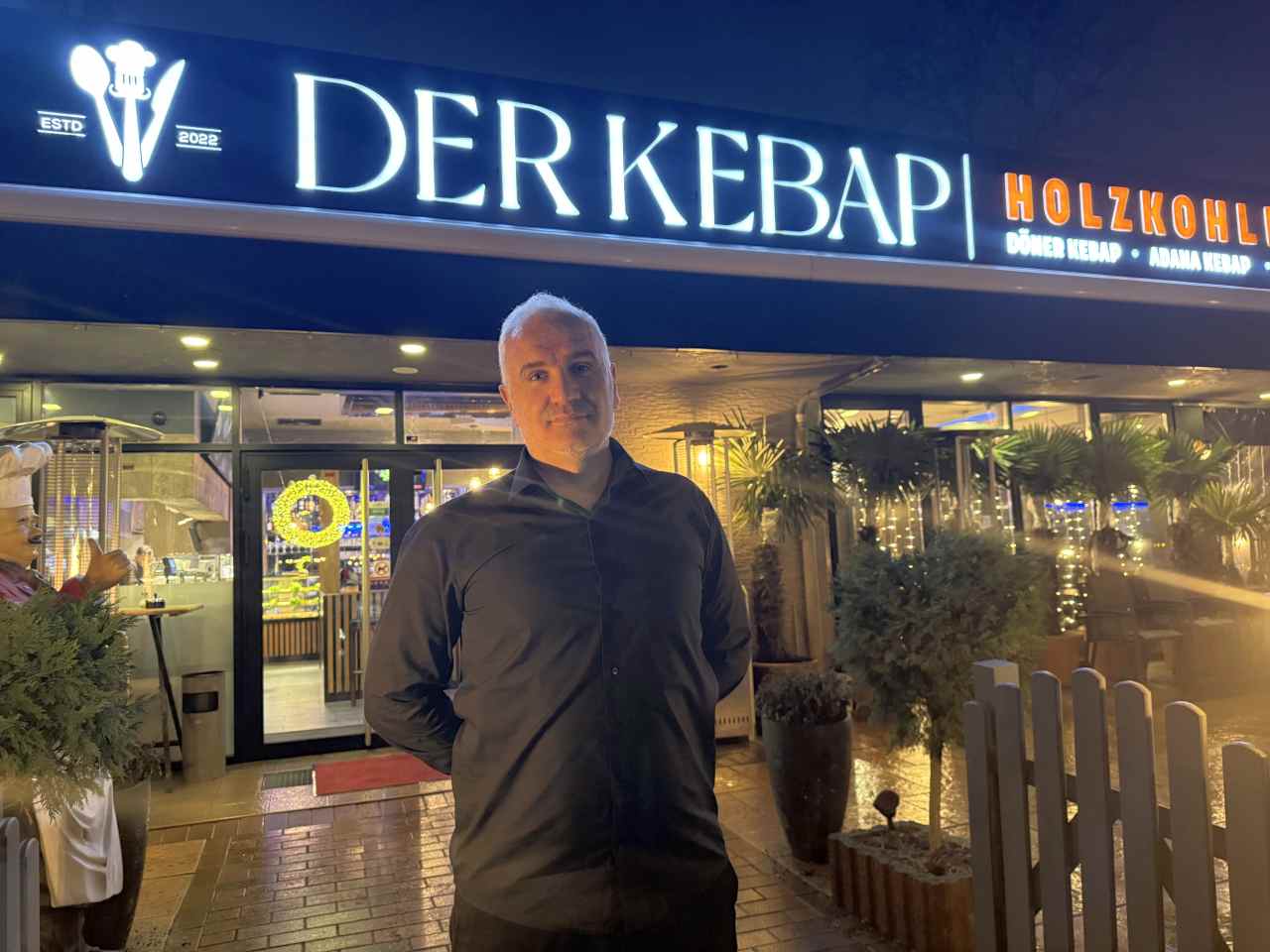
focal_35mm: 24
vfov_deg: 56.8
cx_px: 635
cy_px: 476
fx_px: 881
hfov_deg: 71.6
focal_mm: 6.76
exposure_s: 1/33
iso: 800
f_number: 1.78
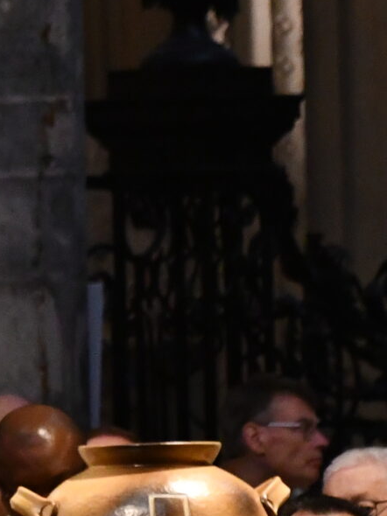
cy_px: 244
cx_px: -355
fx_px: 9338
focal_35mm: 626
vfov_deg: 3.2
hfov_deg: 2.4
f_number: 5.6
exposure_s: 1/60
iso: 5000
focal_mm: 100
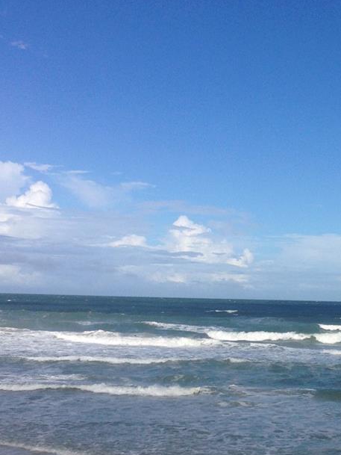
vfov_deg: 29.6
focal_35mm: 65
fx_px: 853
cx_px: 324
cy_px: 313
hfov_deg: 21.9
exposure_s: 1/3390
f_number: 2.4
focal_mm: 4.12
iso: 50
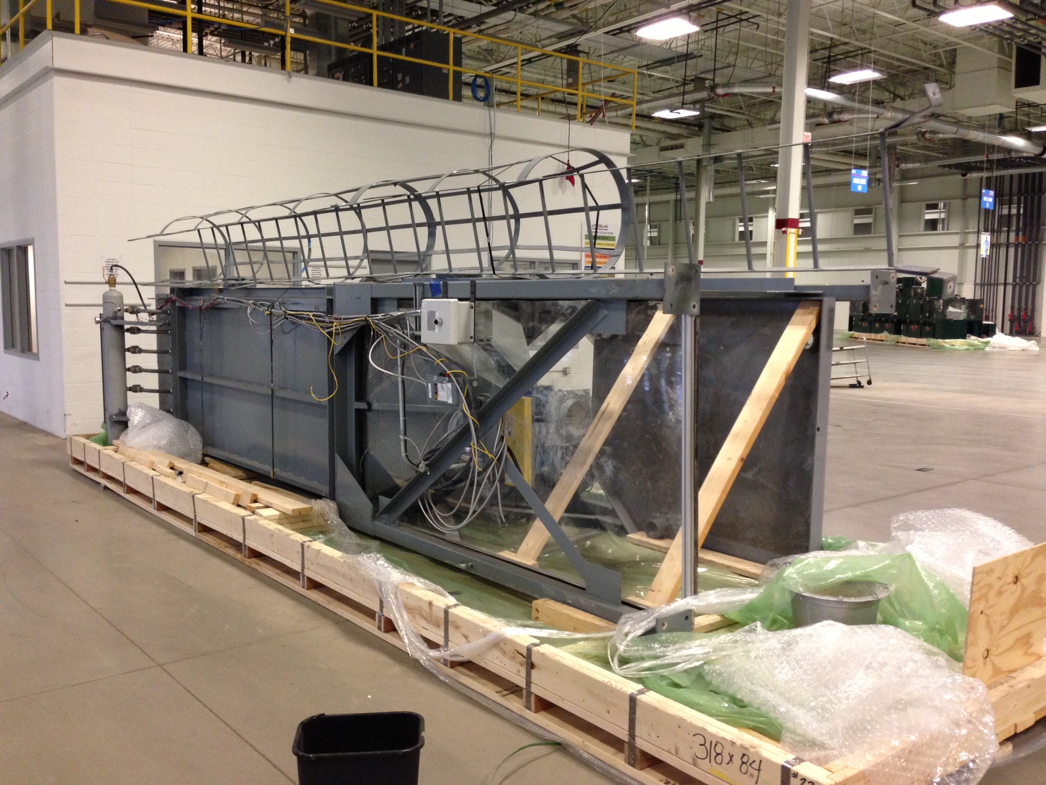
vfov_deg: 42.9
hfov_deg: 55.4
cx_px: 523
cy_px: 392
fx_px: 997
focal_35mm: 33
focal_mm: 4.13
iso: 250
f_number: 2.4
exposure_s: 1/20
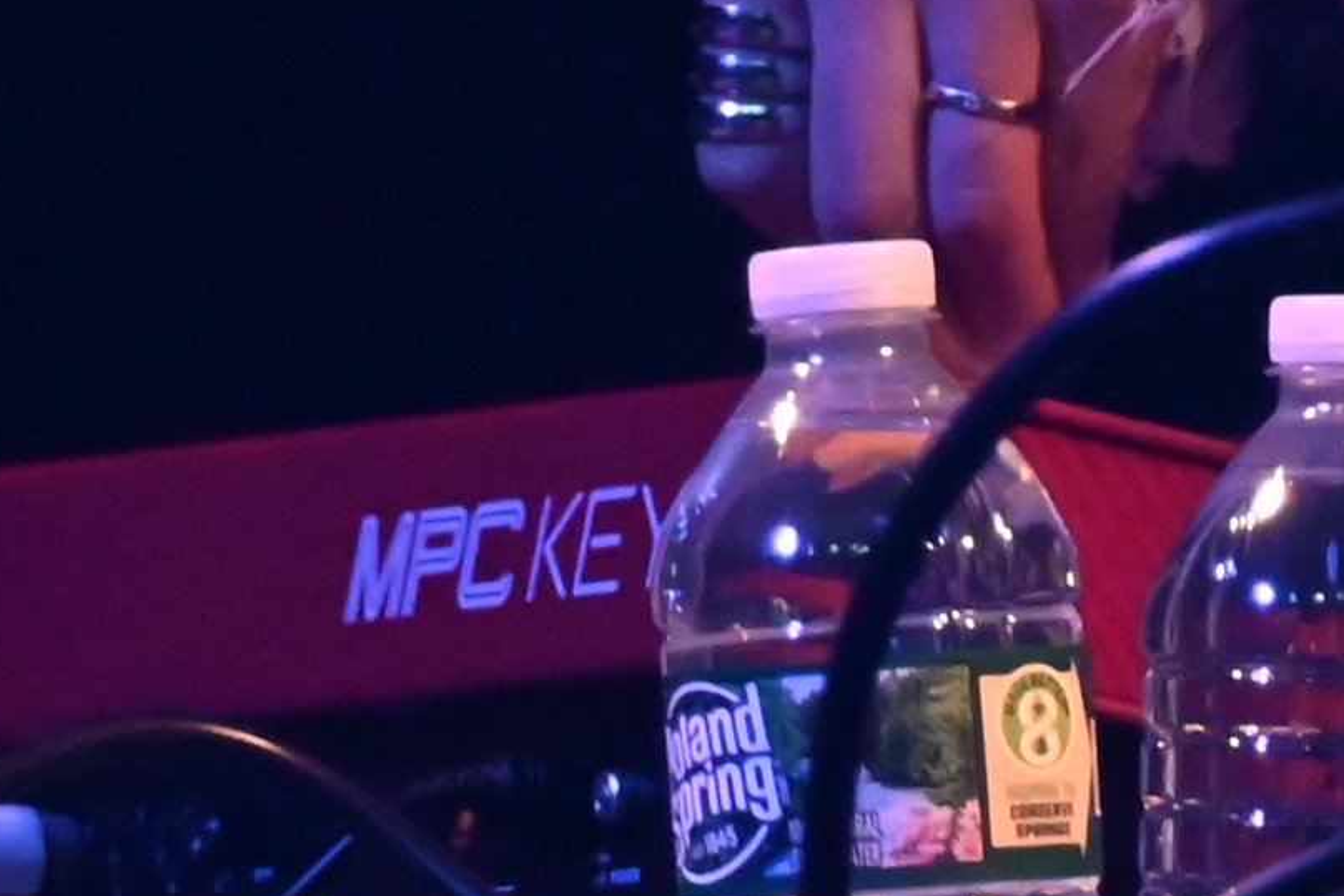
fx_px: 72323
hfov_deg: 1.1
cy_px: -1674
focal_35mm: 1937
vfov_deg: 0.7
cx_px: 2823
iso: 6400
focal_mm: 260
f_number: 8
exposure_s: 1/200
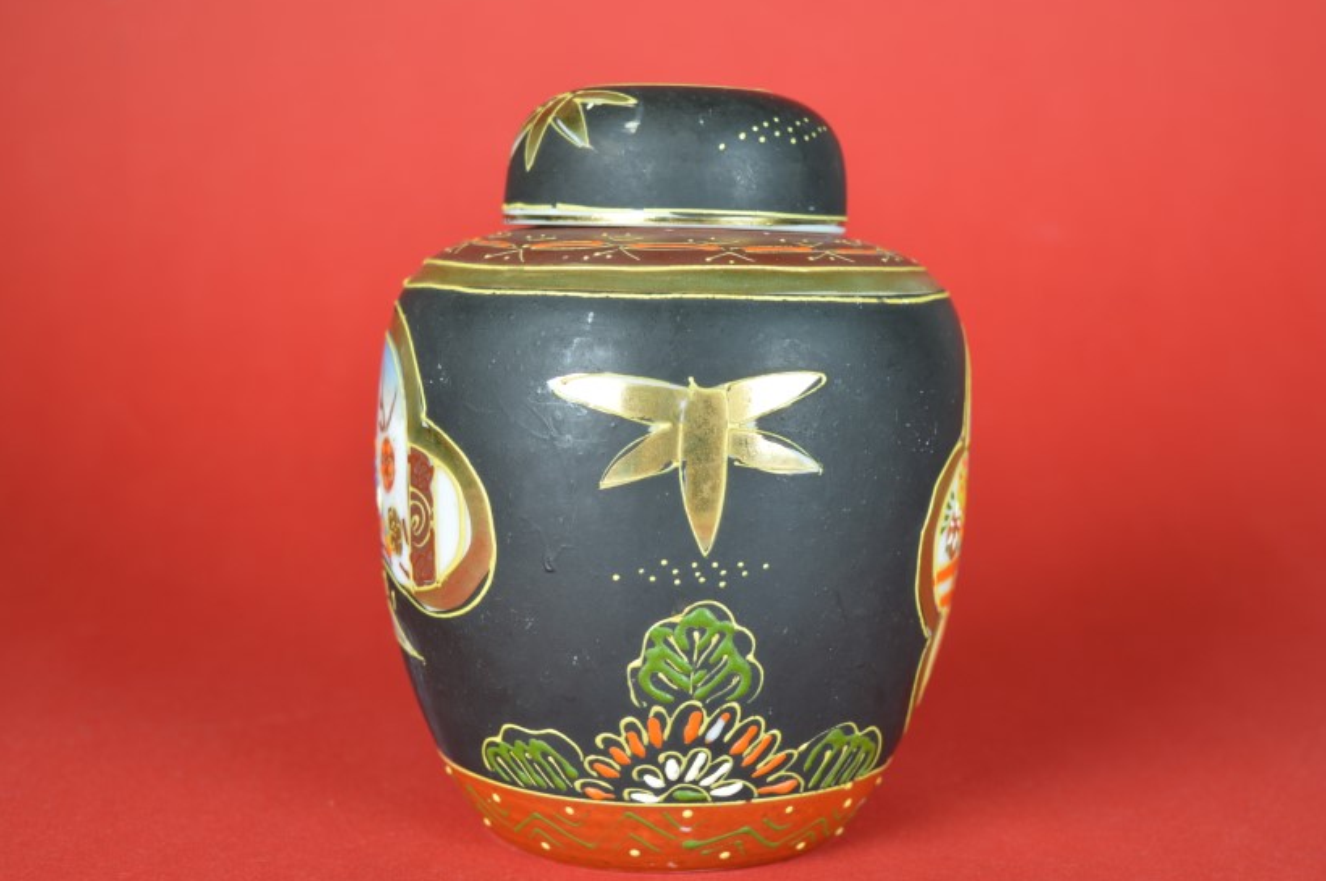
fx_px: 2061
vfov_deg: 24.1
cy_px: 446
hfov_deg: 35.7
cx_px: 673
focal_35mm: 56
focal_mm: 34
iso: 100
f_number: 6.3
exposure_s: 1/125
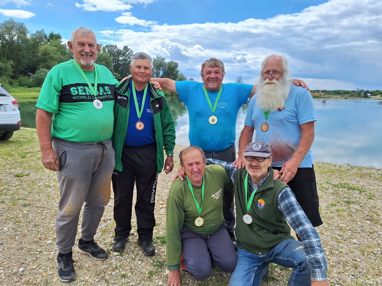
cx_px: 189
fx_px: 265
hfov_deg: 71.6
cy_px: 146
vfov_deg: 56.8
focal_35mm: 24
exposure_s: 1/2016
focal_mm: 5.54
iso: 40
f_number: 1.8
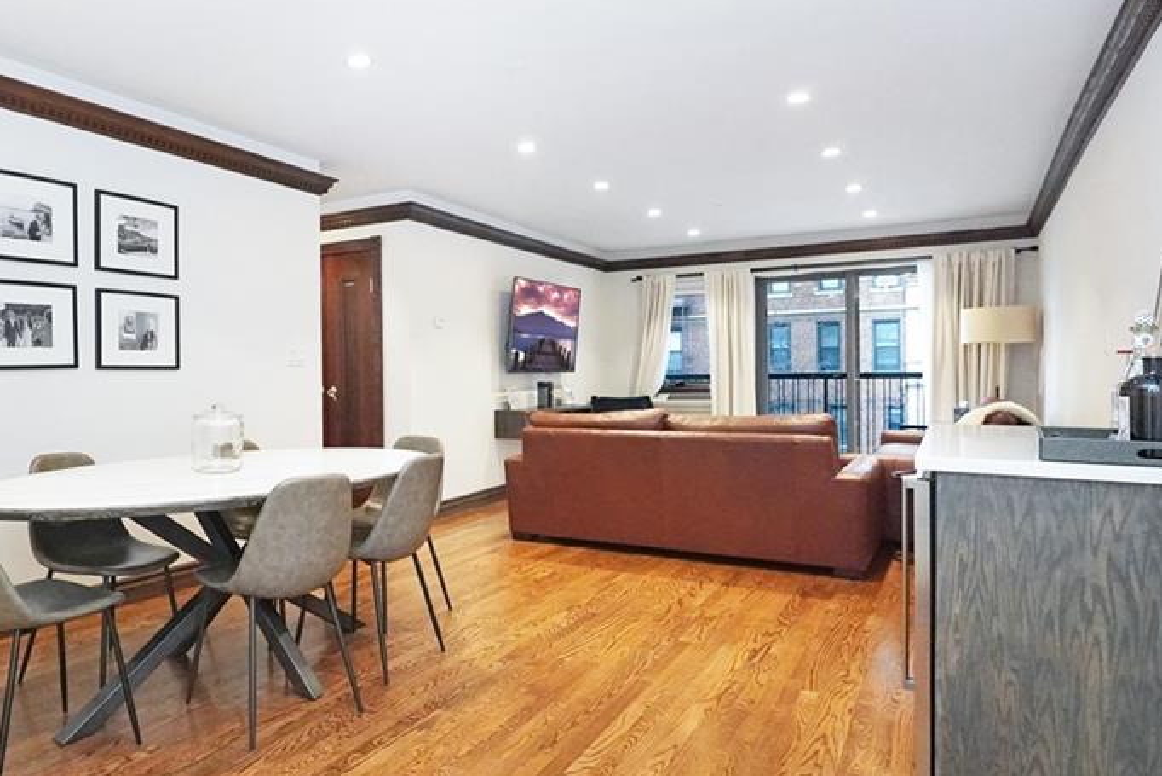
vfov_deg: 51.8
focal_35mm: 25
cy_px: 379
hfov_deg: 70.4
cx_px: 409
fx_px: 799
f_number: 4
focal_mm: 11
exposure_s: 1/160
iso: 4000
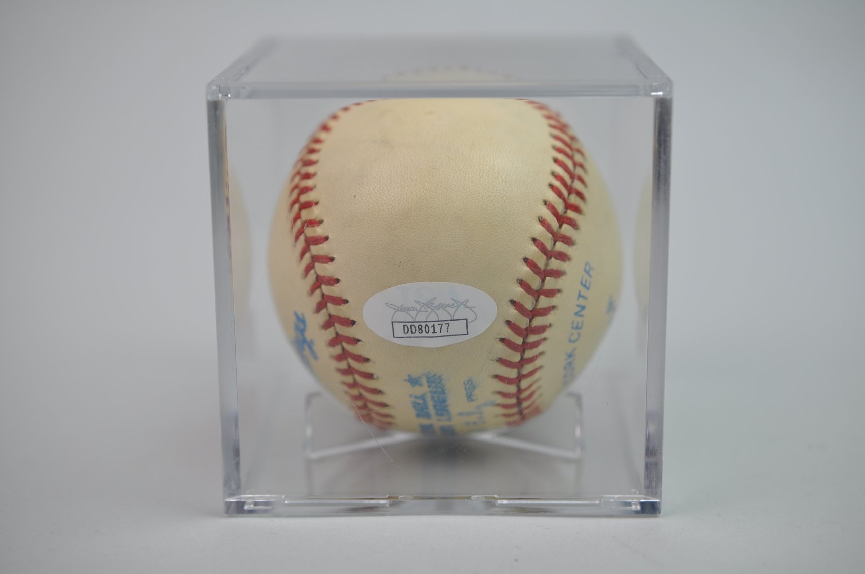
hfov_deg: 33.4
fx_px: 1440
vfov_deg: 22.6
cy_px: 287
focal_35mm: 60
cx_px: 432
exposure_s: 1/60
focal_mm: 40
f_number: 4
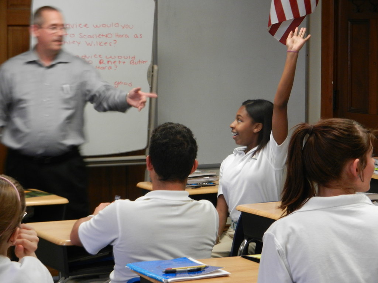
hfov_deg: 18.5
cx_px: 189
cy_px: 142
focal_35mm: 106
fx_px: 1157
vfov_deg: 14.0
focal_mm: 19.1
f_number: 5
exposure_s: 1/20
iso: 400
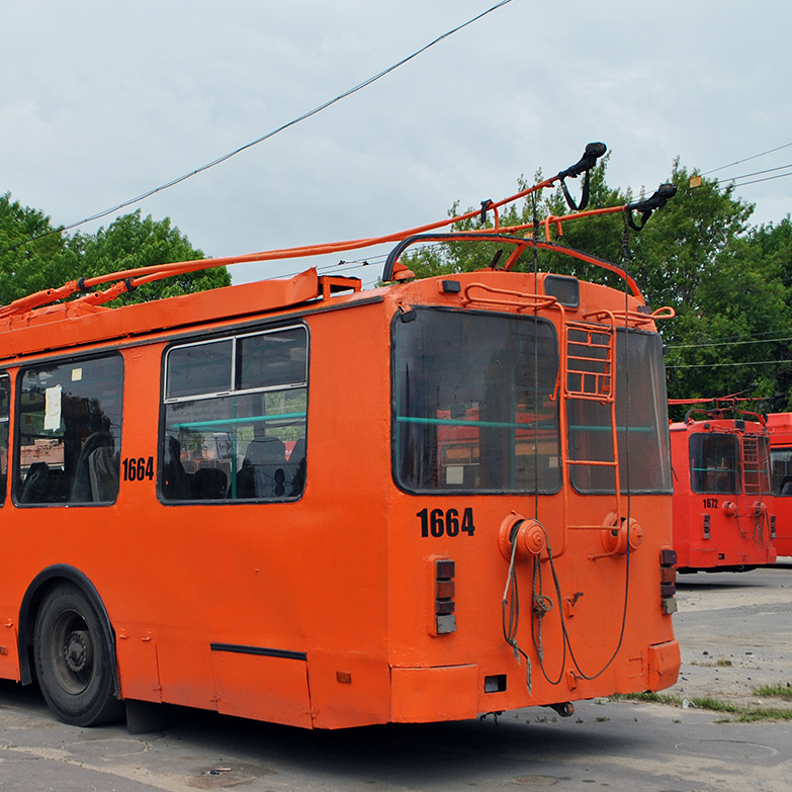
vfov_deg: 39.2
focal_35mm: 43
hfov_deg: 38.3
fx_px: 1113
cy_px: 395
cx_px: 212
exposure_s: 1/250
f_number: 8
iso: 100
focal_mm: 22
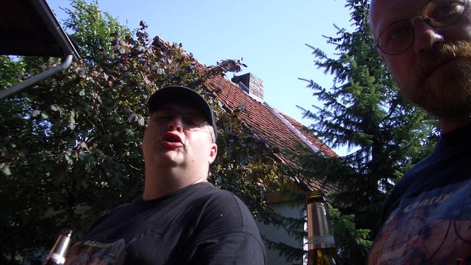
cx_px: 236
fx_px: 487
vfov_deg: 30.4
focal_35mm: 39
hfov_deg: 51.6
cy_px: 152
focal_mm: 5.8
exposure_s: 1/500
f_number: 2.6
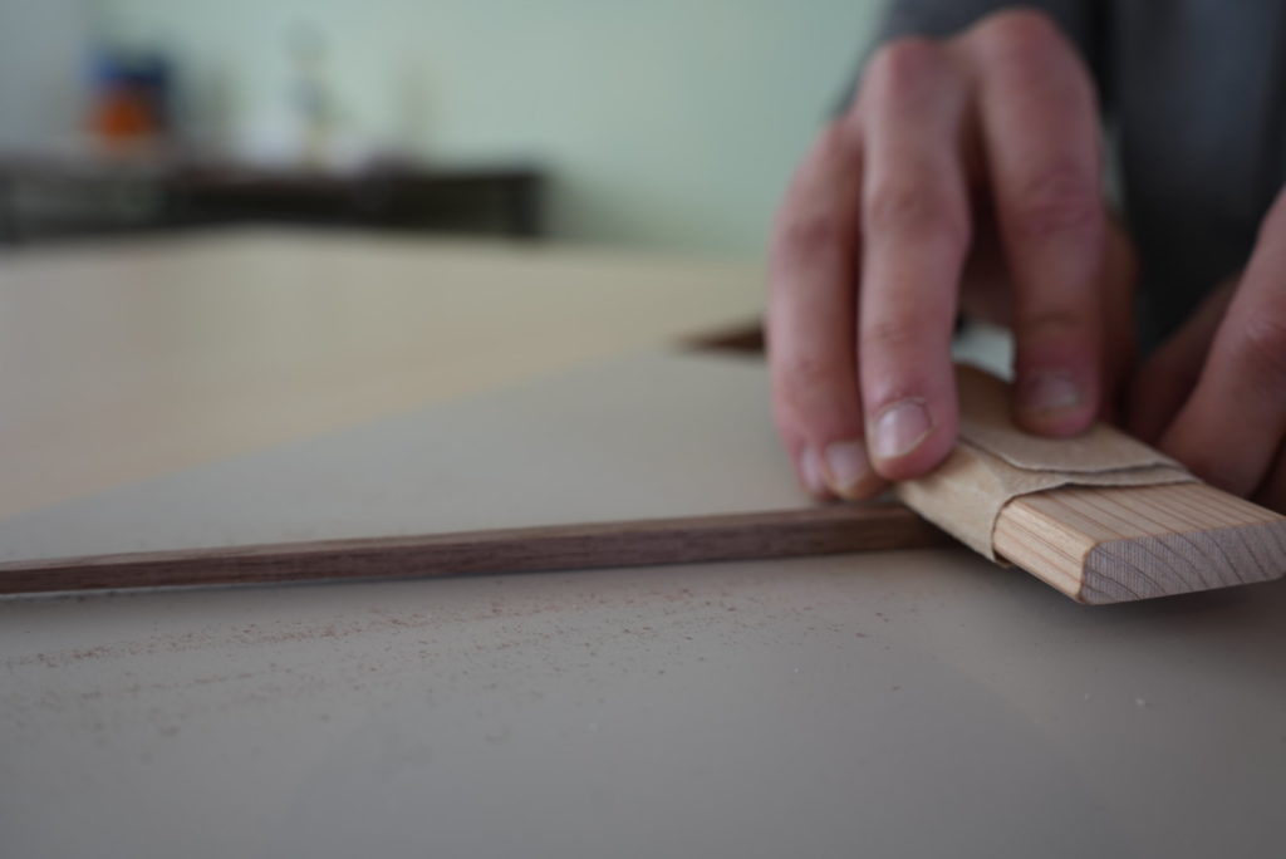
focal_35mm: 28
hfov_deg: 65.4
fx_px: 1001
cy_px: 430
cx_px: 643
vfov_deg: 46.5
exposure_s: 1/160
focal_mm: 28
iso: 500
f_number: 4
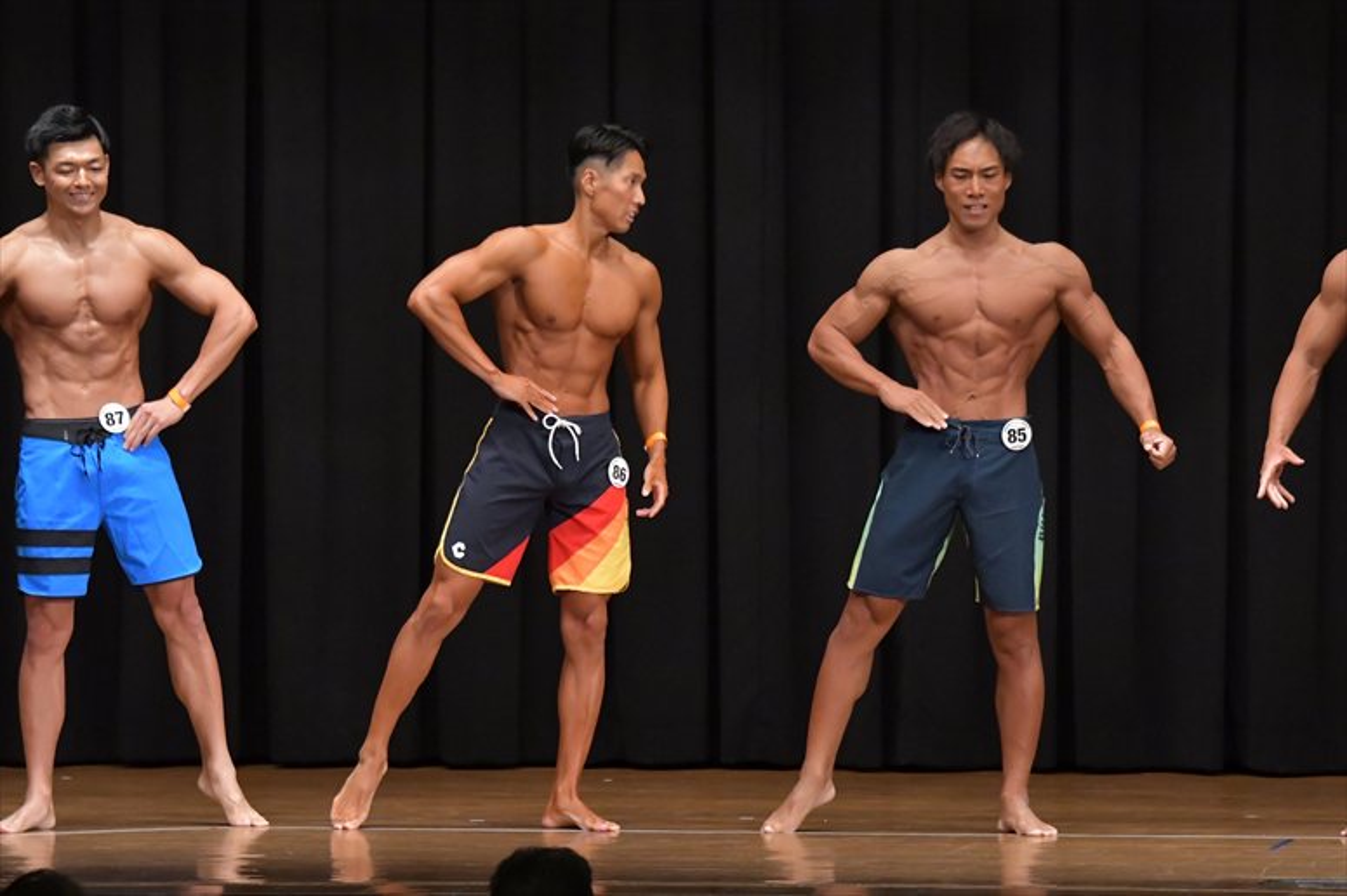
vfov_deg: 6.3
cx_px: 674
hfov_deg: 9.5
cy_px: 448
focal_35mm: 217
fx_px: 8116
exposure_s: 1/400
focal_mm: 145
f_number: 5.6
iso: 6400
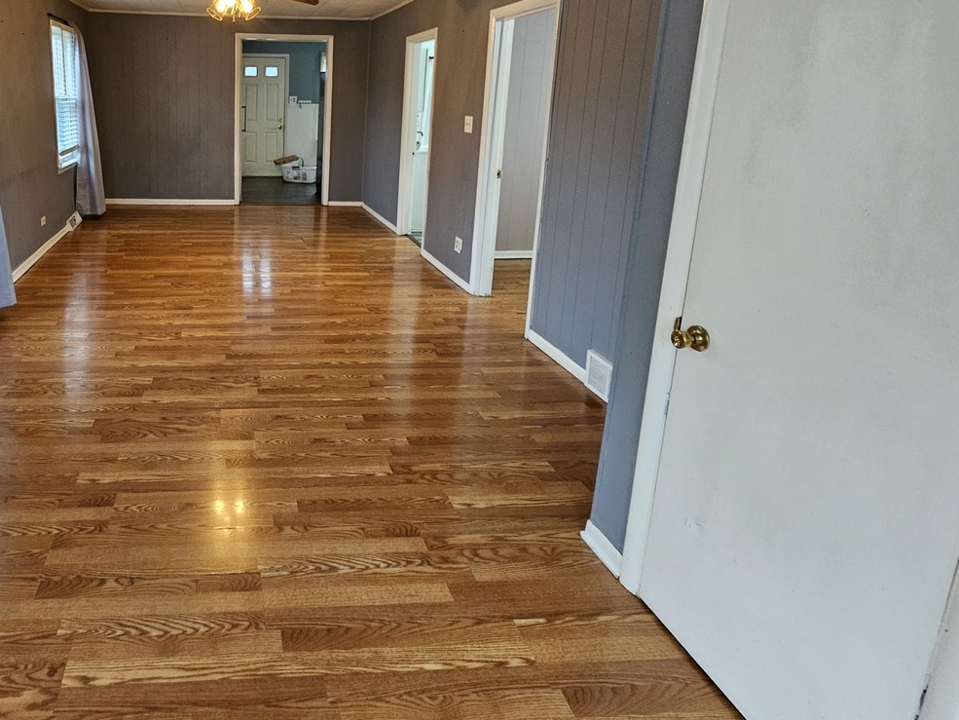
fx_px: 526
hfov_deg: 79.4
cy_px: 215
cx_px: 263
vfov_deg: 66.0
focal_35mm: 19
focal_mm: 2.2
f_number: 2.2
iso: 320
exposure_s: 1/40
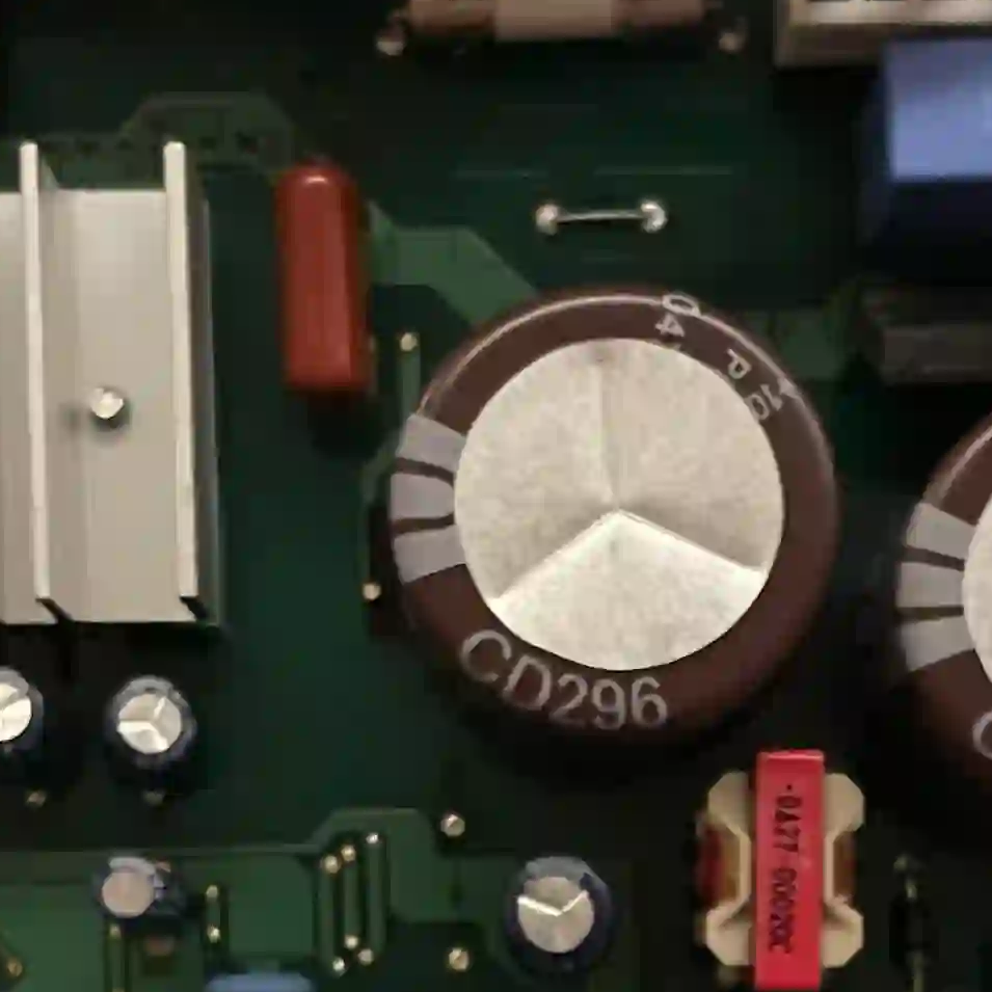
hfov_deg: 17.9
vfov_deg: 17.4
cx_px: 673
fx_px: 3145
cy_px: 1060
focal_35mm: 97
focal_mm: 4.2
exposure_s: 1/40
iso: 500
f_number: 1.6
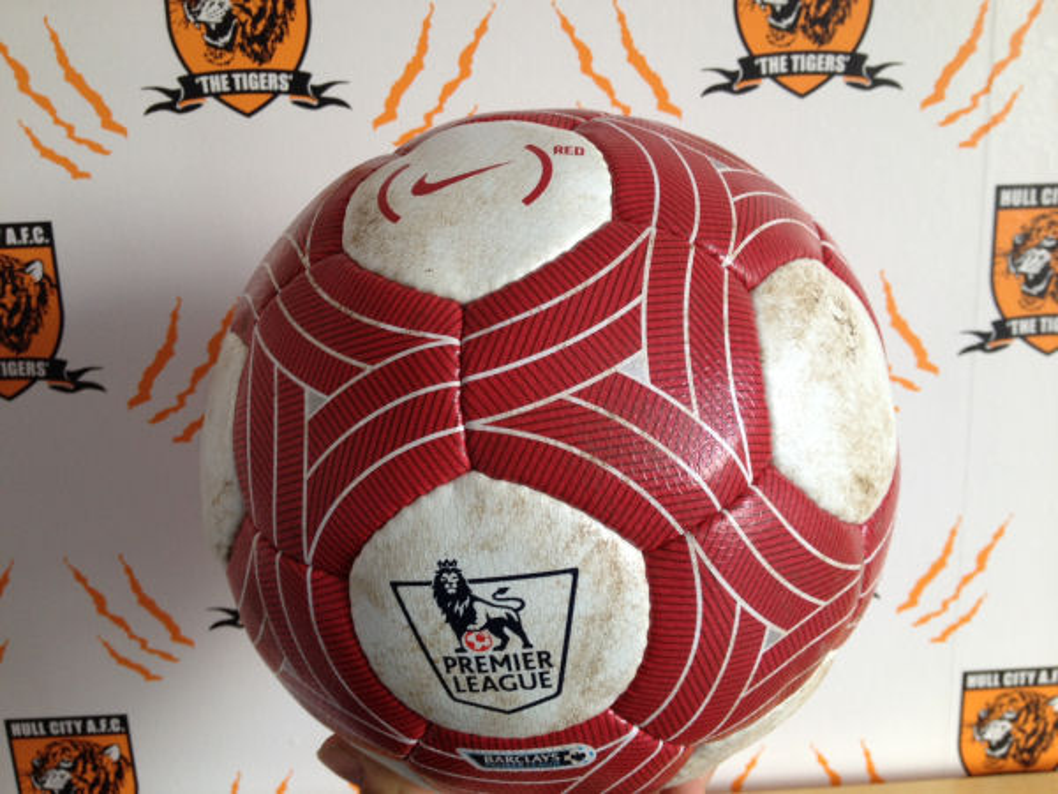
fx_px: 1070
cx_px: 529
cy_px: 397
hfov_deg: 52.6
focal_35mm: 35
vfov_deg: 40.7
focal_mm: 4.28
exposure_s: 1/60
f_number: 2.4
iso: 80
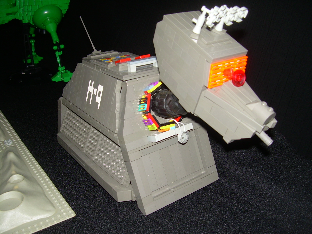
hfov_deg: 49.0
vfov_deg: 37.7
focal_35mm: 38
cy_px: 117
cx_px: 156
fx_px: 343
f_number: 2.8
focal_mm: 6.3
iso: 50
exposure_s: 1/60
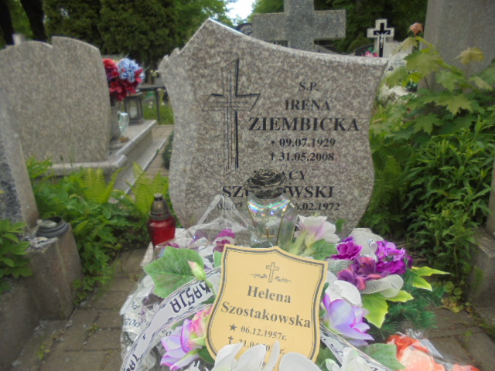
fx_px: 372
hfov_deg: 67.3
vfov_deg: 53.1
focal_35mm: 26
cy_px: 186
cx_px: 248
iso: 100
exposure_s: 1/200
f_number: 3.5
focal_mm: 4.6
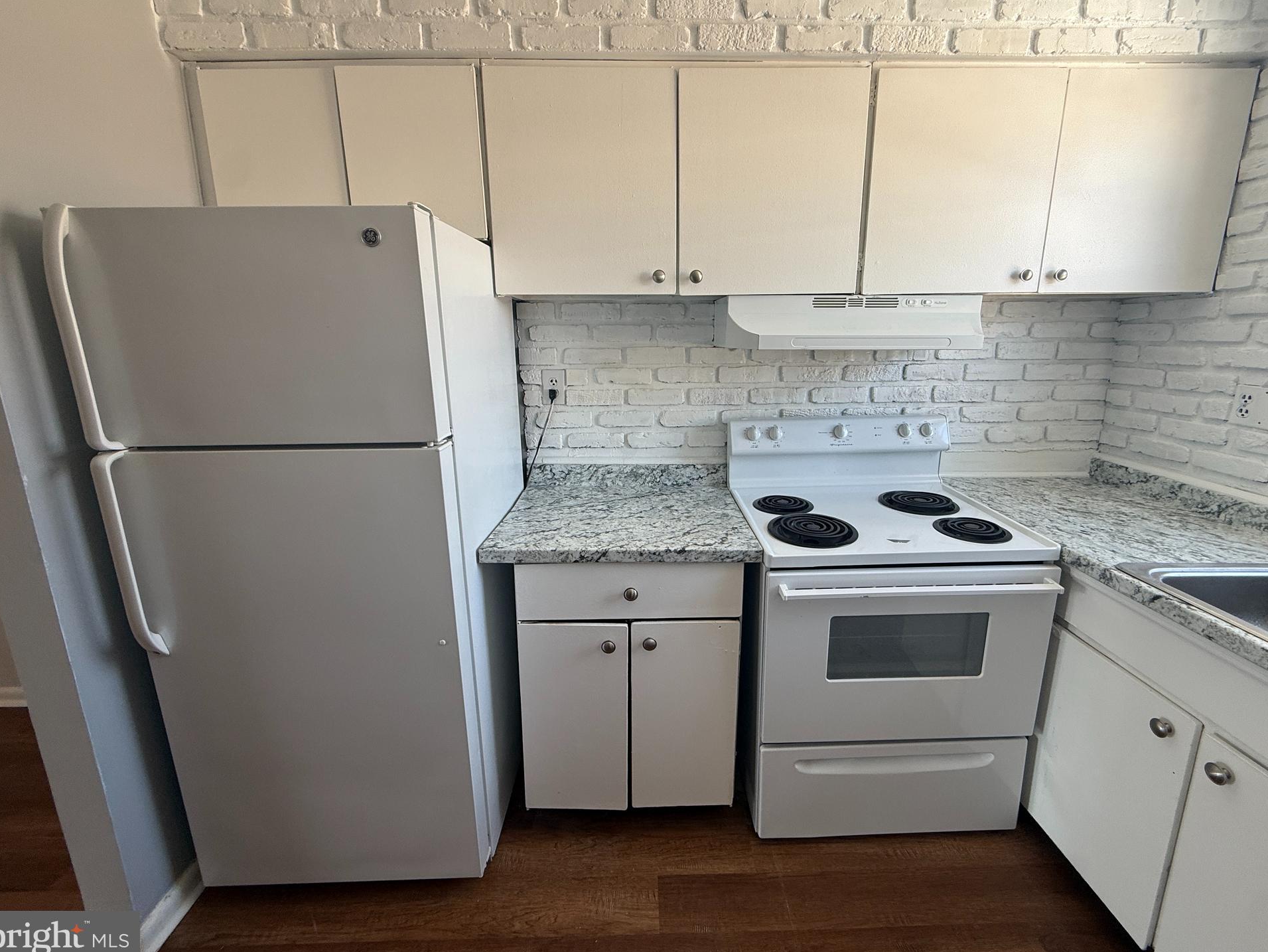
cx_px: 654
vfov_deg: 81.7
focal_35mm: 15
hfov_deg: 98.1
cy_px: 455
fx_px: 550
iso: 64
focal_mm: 2.22
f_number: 2.2
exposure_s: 1/99
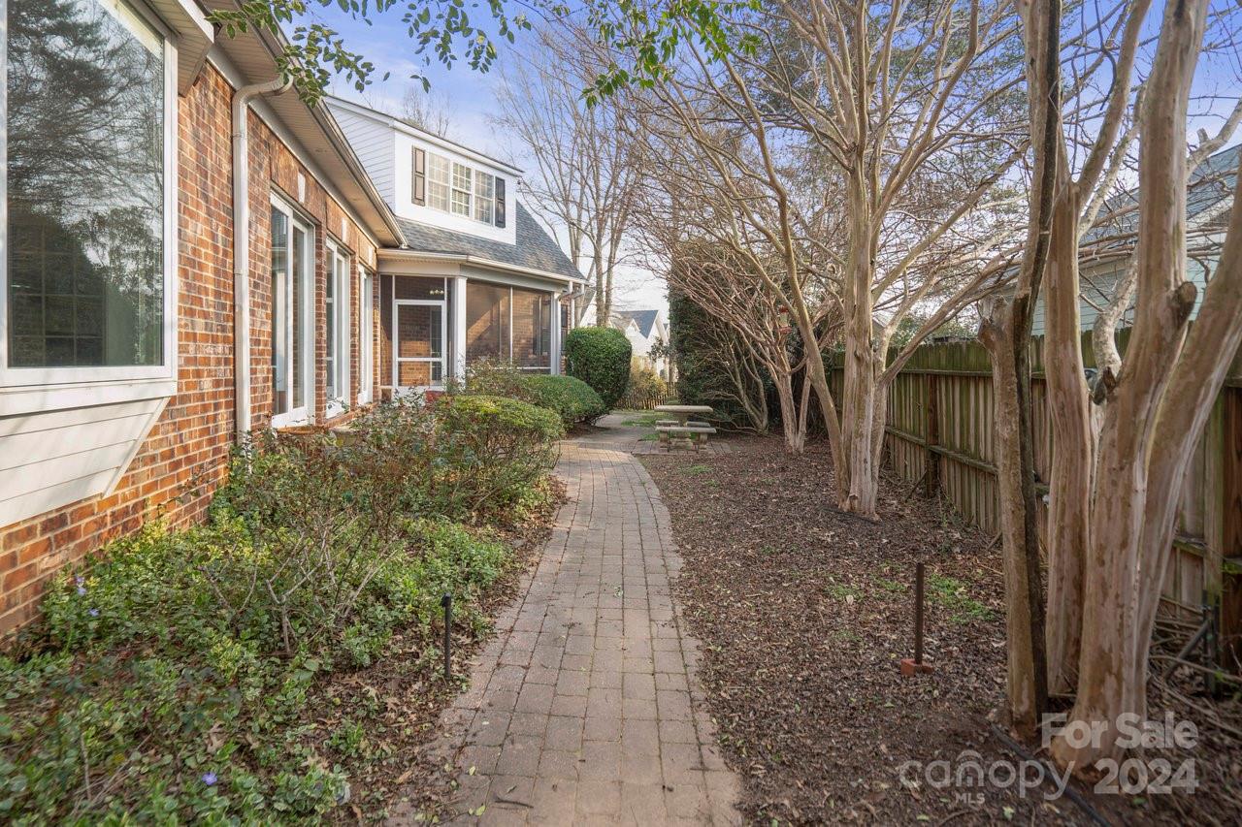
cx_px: 621
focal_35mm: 16
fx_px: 552
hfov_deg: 96.7
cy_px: 414
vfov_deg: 73.7
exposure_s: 1/160
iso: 125
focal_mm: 16
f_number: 4
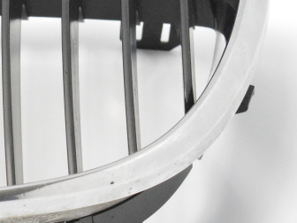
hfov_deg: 8.0
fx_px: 2072
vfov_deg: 6.2
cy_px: 85
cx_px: -136
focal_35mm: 241
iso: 6400
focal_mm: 55
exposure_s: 1/400
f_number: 10
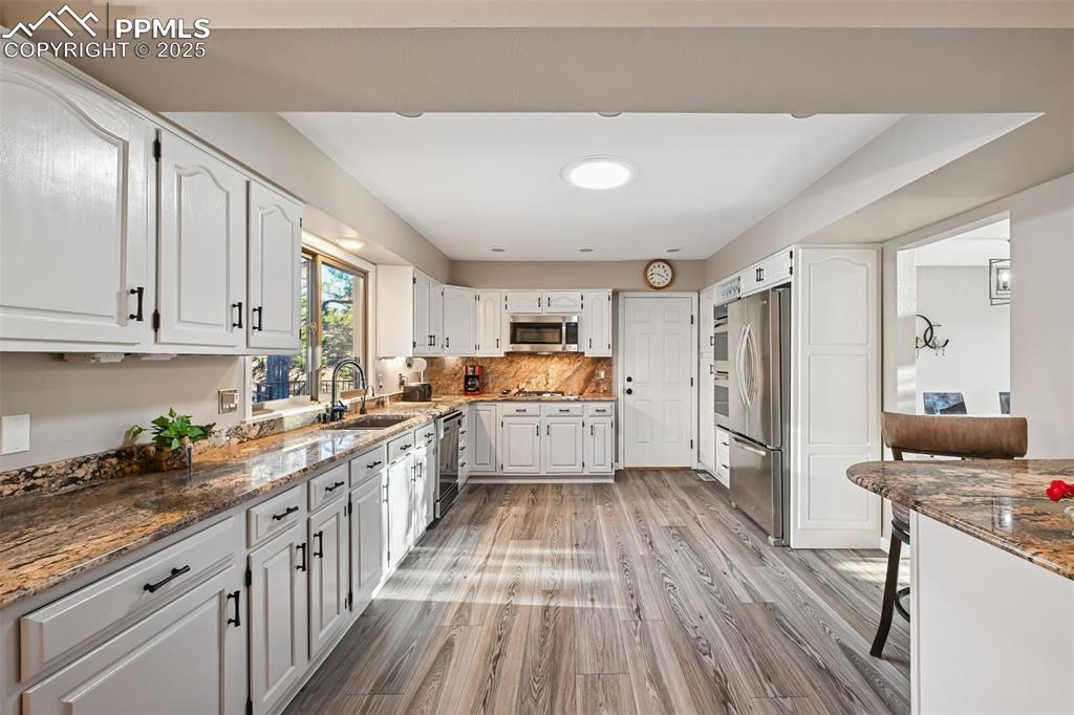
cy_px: 358
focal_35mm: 15
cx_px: 537
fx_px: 447
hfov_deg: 100.4
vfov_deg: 77.3
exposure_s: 1/3.33
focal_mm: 15
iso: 800
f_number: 11
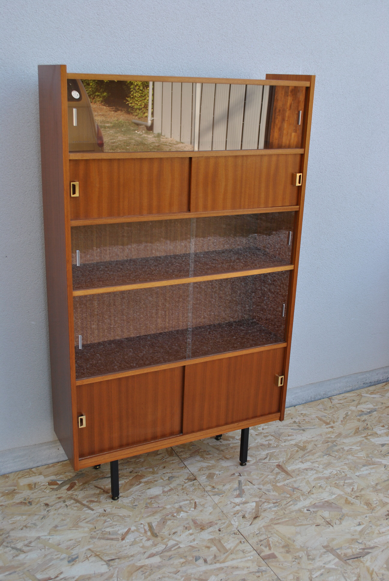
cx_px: 194
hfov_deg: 37.0
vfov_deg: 53.1
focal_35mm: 36
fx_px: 582
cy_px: 290
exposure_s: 1/125
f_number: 5.6
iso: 180
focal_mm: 24
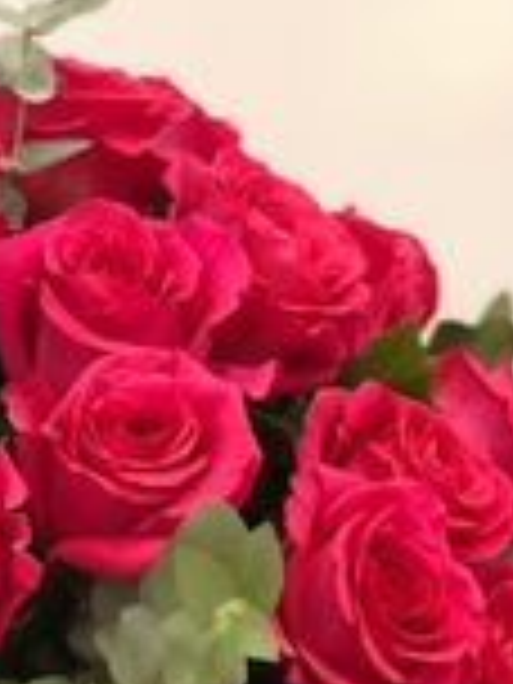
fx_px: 2885
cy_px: 623
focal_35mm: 146
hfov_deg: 10.0
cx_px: -76
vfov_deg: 13.4
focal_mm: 6
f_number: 2.4
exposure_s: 1/33
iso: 125
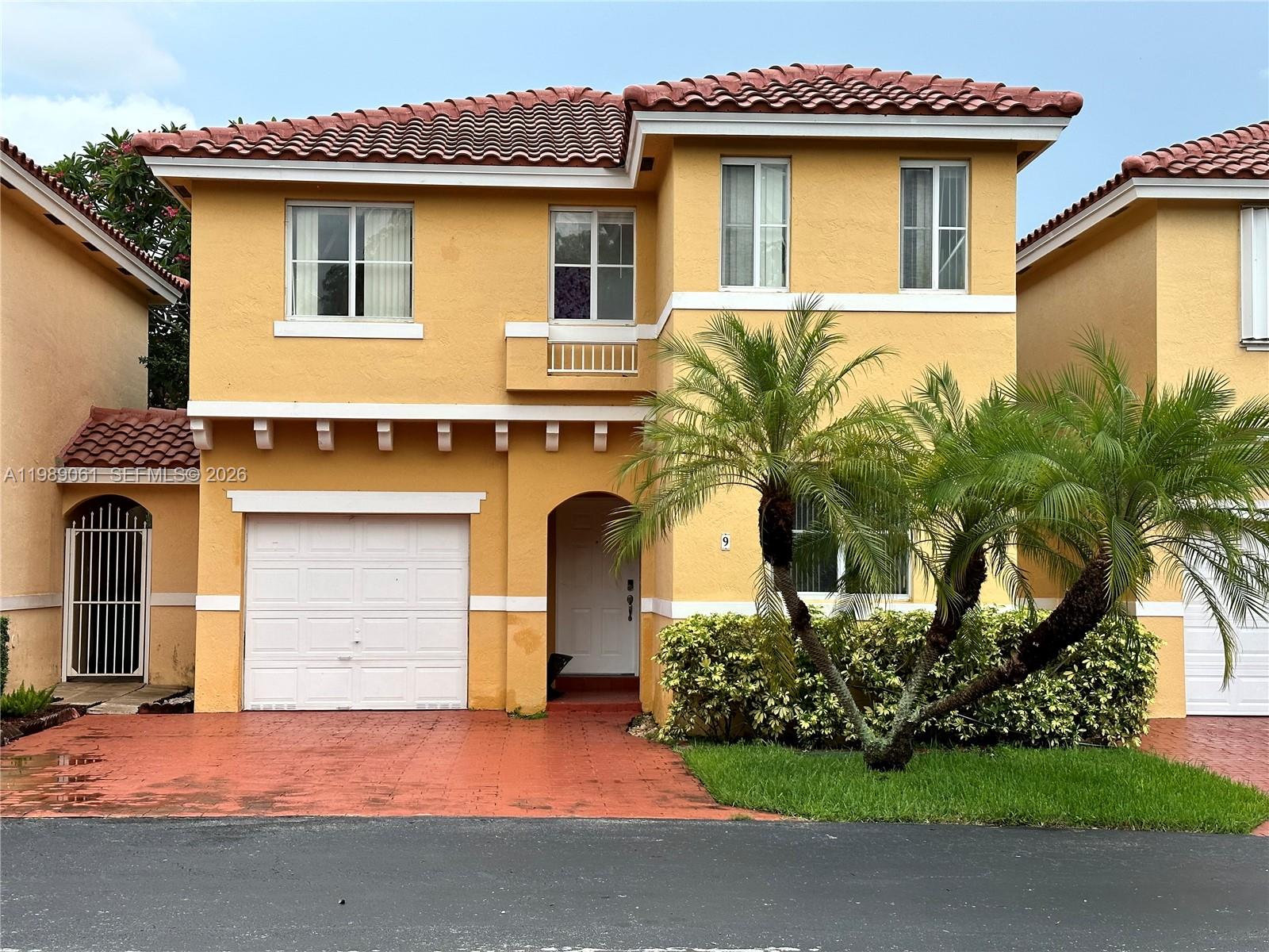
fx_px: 1760
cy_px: 476
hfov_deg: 39.7
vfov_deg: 30.3
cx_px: 634
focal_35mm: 48
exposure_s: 1/2252
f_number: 1.78
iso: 64
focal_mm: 6.86
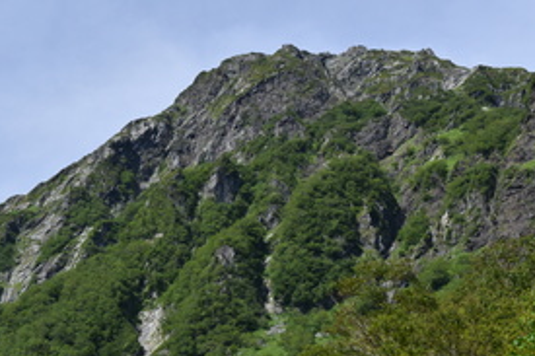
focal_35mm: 123
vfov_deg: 11.1
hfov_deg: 16.5
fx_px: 1825
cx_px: 64
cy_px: 215
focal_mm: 45
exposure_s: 1/400
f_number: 10
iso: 200
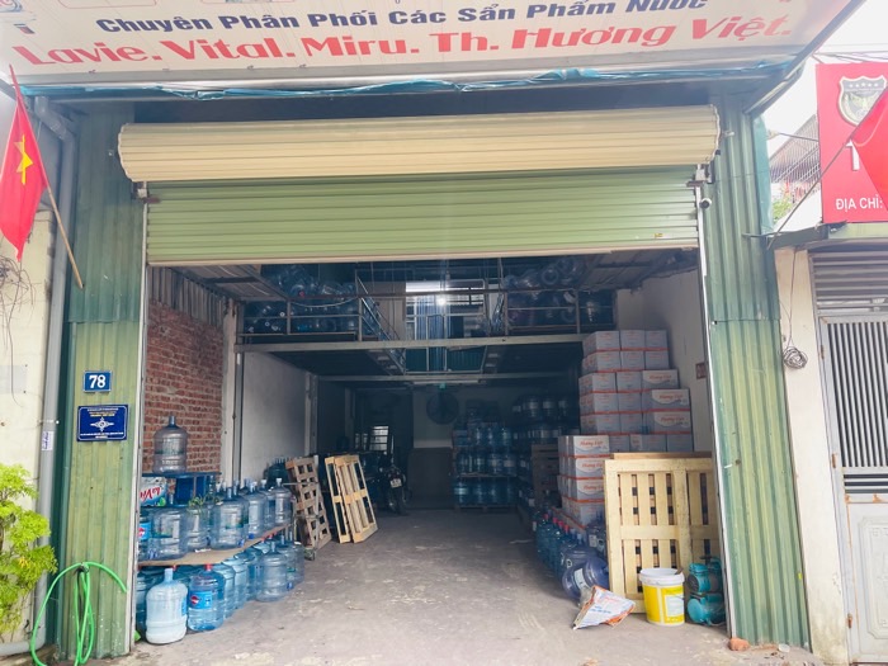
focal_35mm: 26
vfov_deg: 53.1
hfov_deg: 67.3
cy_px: 333
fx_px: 667
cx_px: 444
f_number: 1.6
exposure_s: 1/121
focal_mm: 5.1
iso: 125
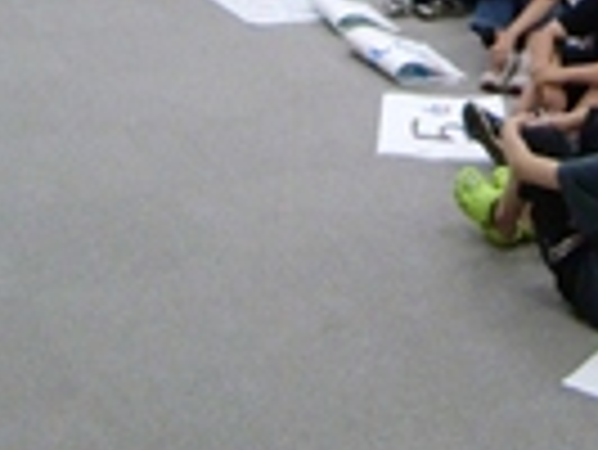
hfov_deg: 19.2
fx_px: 1746
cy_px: -320
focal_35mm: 101
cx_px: 486
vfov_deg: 13.4
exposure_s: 1/125
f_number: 2.6
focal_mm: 4.9
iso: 400
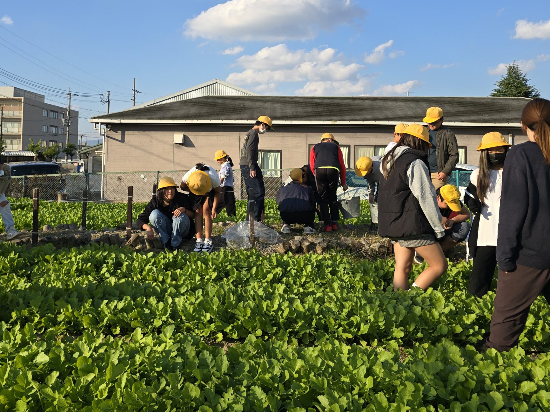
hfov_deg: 53.7
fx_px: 540
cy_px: 134
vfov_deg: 41.2
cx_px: 234
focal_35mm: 34
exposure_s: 1/648
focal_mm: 6.3
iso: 12
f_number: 1.7
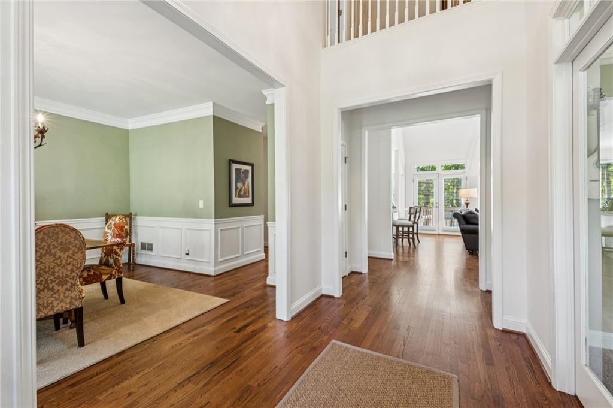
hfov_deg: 95.0
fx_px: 281
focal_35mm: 16
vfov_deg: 72.0
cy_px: 204
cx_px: 306
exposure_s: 1/10
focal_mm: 16.5
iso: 400
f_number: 8
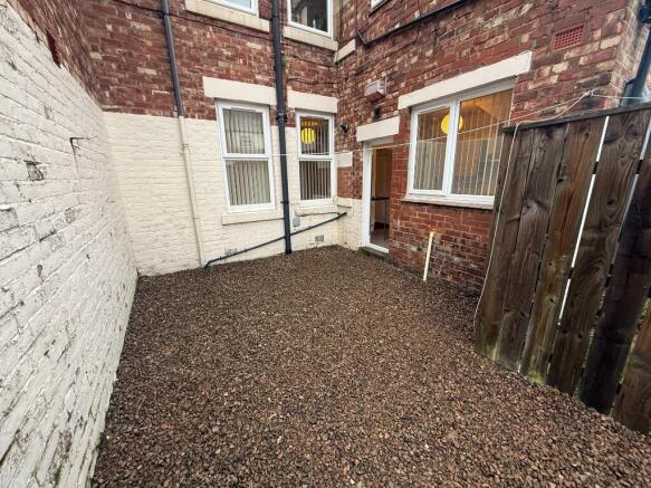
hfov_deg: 102.1
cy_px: 244
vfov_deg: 85.7
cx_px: 326
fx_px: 263
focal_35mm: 14
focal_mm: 2.22
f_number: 2.2
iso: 160
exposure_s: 1/99
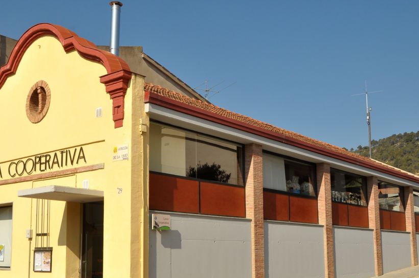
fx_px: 523
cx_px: 196
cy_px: 169
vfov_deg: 29.7
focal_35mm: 45
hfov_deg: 43.6
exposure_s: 1/500
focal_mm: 24
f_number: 11
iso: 320
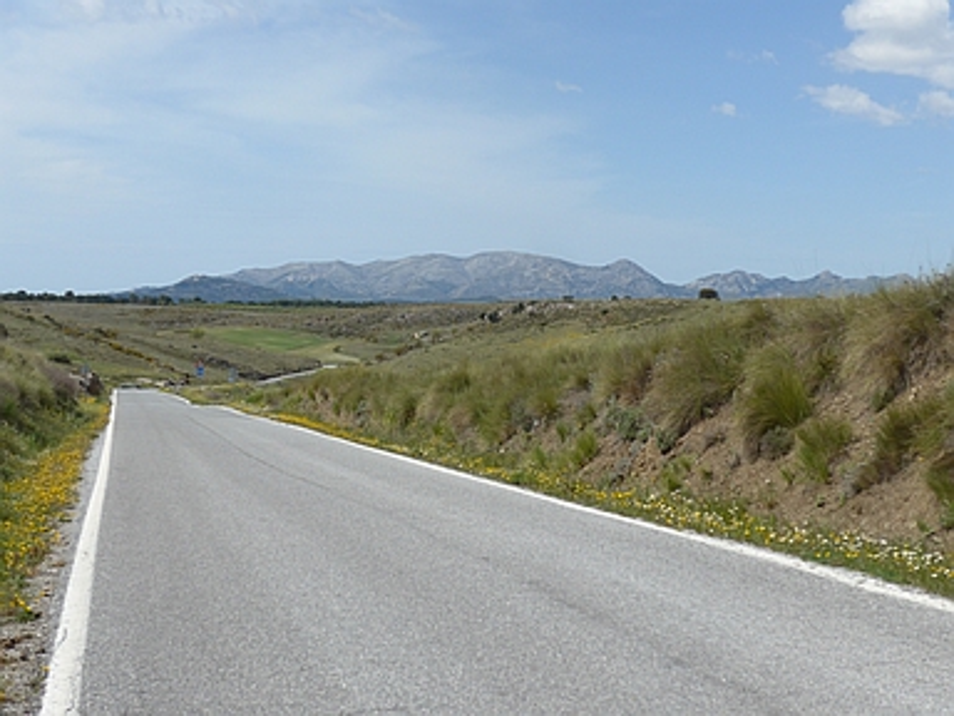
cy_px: 358
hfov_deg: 34.9
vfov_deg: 26.6
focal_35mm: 55
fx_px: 1516
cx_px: 477
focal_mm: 11.3
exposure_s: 1/1600
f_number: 3.4
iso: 80
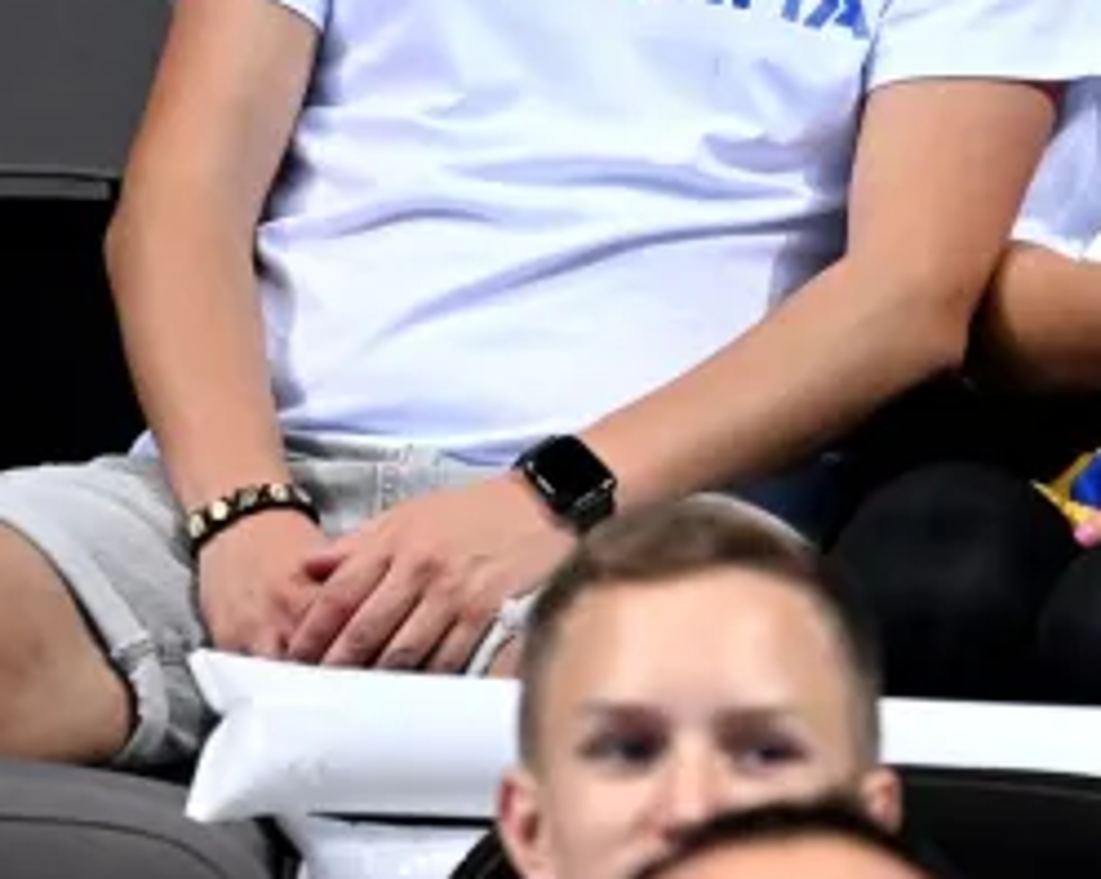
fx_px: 17354
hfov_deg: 3.6
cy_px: -220
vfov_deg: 2.9
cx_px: 1656
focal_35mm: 533
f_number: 4
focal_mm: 185
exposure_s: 1/800
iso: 5000
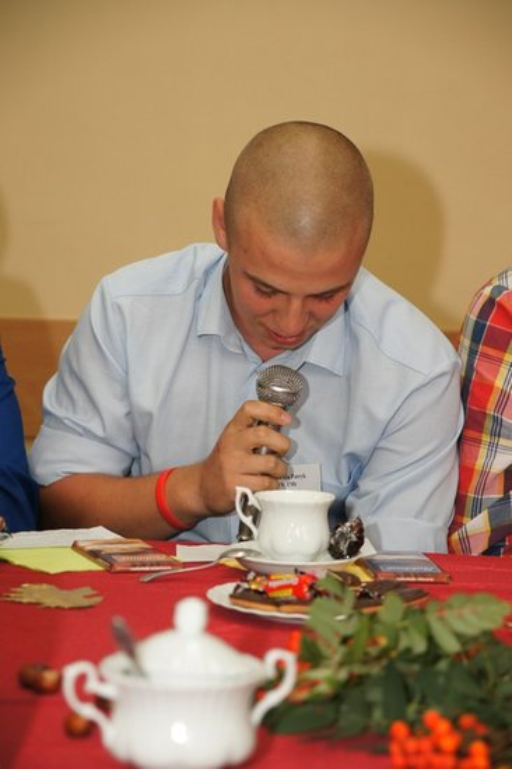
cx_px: 256
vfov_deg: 19.5
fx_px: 2243
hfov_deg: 13.0
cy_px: 384
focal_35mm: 105
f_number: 4
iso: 400
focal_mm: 70
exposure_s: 1/125
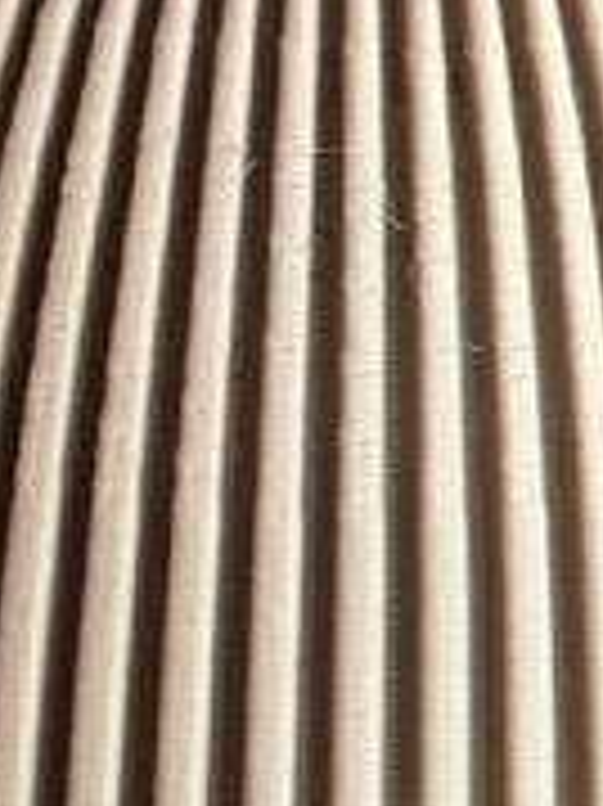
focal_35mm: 186
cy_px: 738
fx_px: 4325
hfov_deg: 8.0
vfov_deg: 10.6
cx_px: 328
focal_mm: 5.96
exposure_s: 1/34
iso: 640
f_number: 1.6
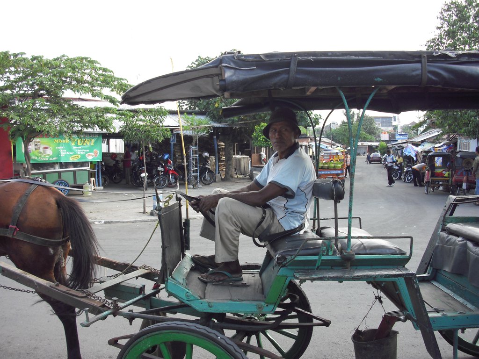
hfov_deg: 49.0
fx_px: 526
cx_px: 240
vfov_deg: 37.7
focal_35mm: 38
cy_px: 180
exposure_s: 1/200
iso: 100
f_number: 2.8
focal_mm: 6.2
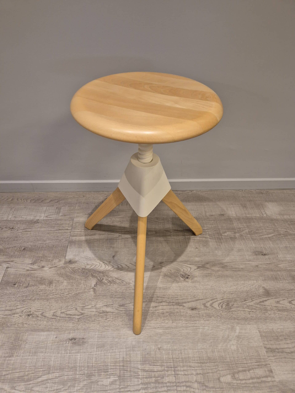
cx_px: 148
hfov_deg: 58.9
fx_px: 261
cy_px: 196
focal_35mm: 23
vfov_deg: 73.9
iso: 250
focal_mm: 5.4
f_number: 1.8
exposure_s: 1/100
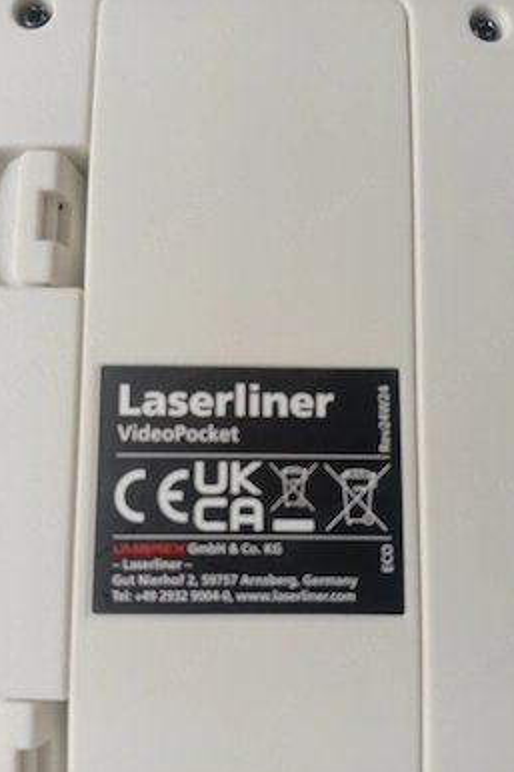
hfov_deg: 44.9
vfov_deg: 63.7
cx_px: 262
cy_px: 394
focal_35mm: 29
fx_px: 622
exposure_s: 1/33.3
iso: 388
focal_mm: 3.98
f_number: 1.8
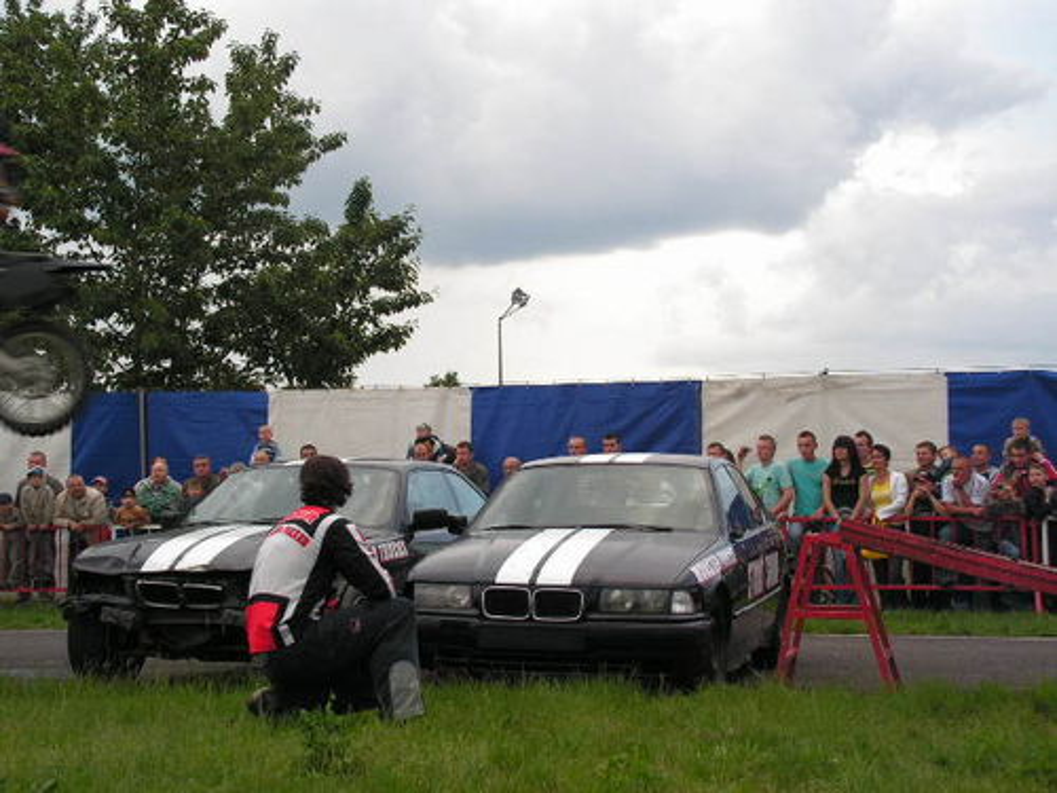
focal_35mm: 63
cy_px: 396
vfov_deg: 23.3
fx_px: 1924
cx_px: 528
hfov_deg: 30.7
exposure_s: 1/125
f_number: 3.3
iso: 64
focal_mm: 10.6
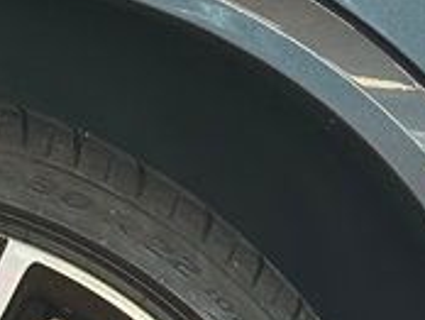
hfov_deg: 6.8
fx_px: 3467
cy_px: 115
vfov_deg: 5.3
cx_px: -440
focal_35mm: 282
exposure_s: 1/60
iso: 160
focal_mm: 6.86
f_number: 1.78
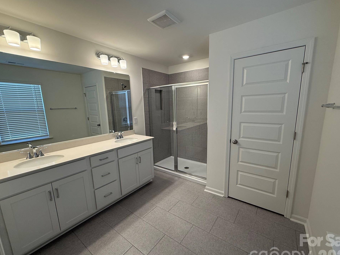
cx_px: 174
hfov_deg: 98.1
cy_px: 132
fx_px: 147
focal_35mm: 15
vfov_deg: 81.7
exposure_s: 1/120
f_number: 2.2
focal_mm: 2.22
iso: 125
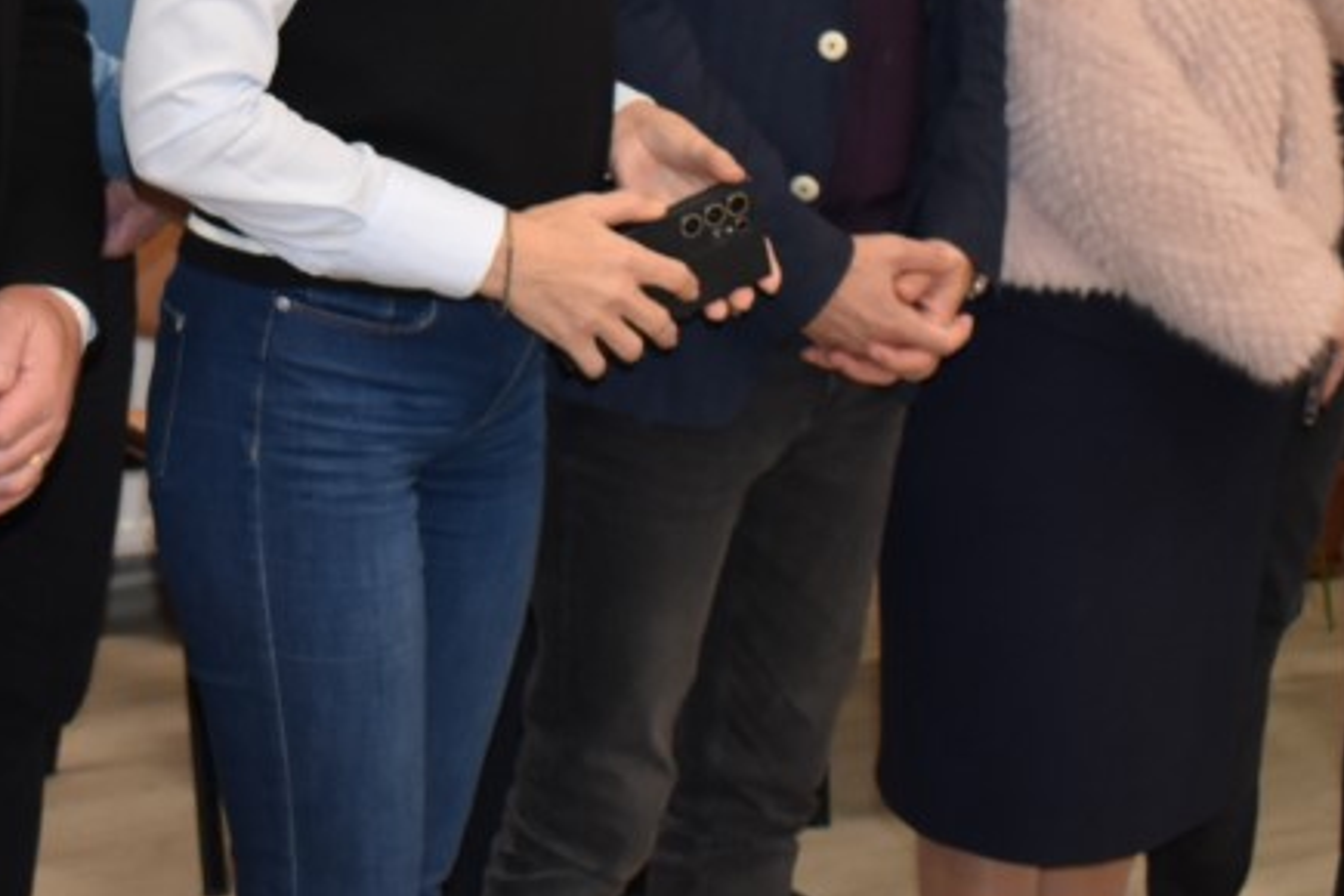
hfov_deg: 21.6
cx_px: 40
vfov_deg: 14.6
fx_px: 3409
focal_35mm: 91
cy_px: -83
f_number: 4.5
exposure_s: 1/80
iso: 800
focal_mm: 23
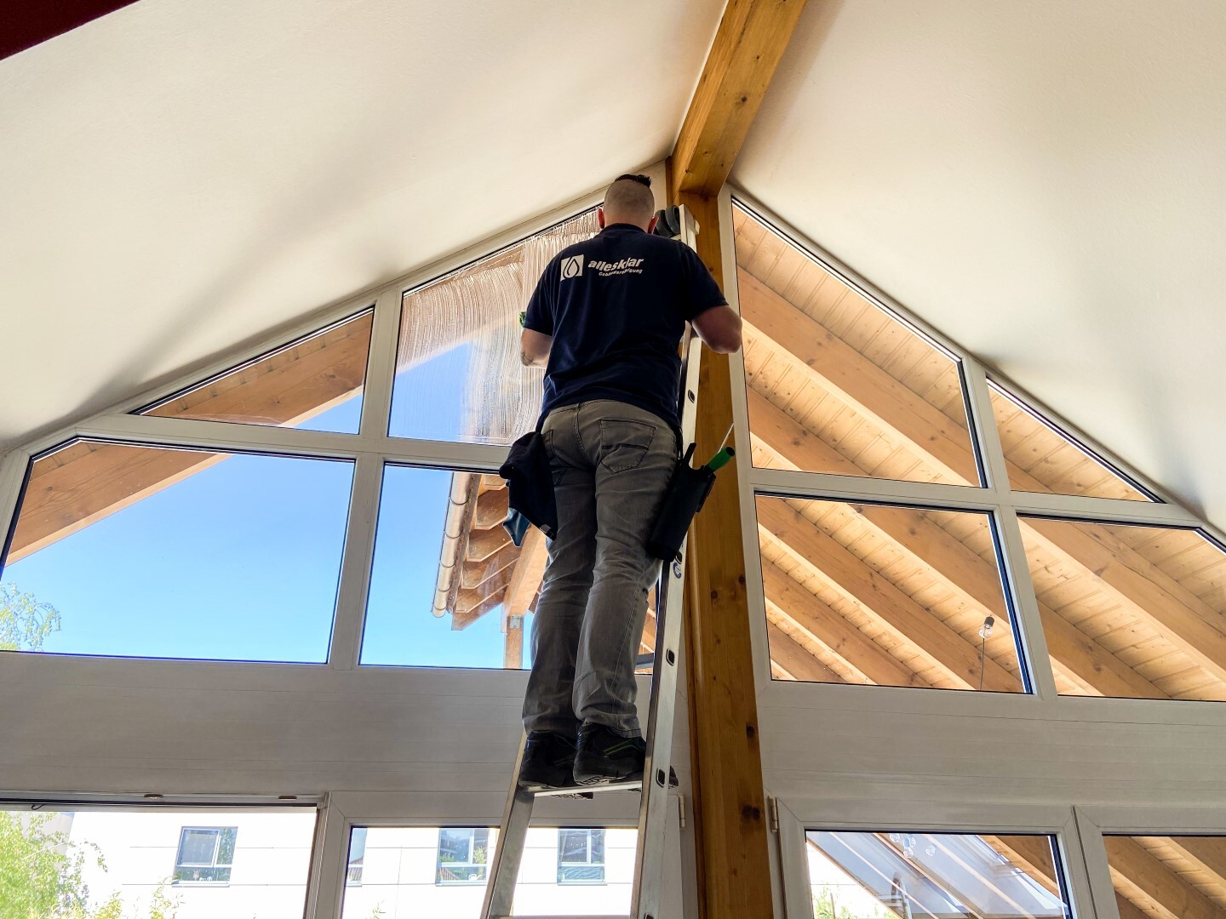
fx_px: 921
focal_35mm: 26
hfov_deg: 67.3
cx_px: 613
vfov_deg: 53.1
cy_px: 460
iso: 32
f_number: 1.8
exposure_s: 1/170
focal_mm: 4.25
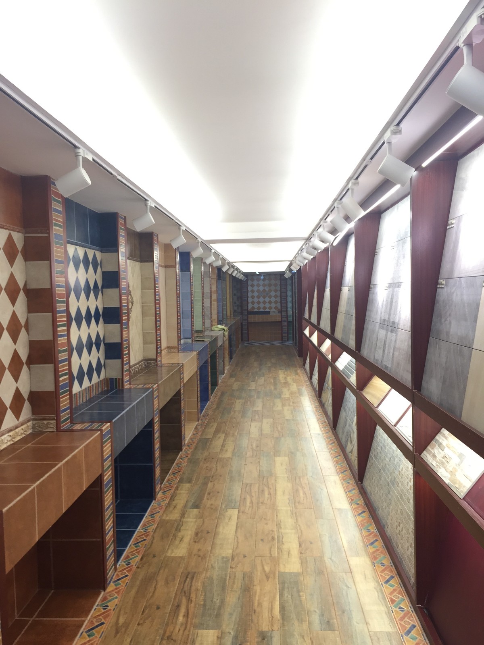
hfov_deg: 48.2
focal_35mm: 29
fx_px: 541
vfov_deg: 61.7
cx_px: 242
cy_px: 322
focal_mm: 4.15
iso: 50
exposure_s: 1/33
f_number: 2.2
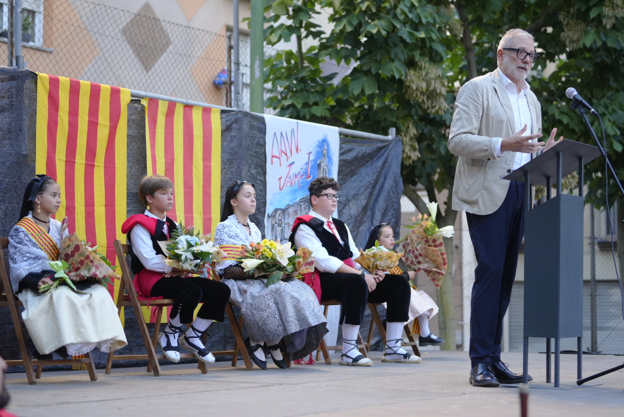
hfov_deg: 28.8
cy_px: 208
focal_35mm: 70
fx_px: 1214
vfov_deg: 19.5
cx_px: 312
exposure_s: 1/200
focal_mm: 70
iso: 1600
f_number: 2.8
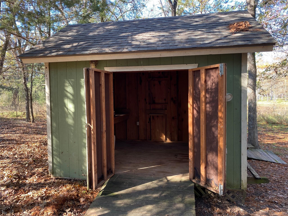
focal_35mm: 26
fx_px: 216
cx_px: 144
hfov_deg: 67.3
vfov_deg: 53.1
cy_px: 108
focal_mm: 4.25
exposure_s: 1/122
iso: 50
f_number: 1.8
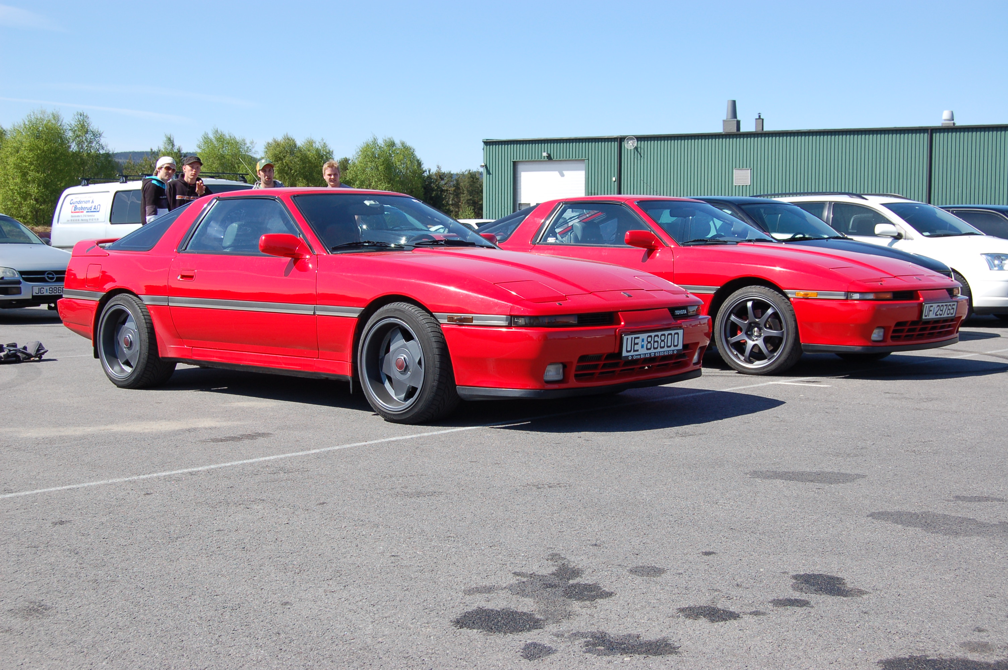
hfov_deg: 42.4
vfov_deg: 28.9
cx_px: 504
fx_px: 1301
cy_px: 335
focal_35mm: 46
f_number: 9
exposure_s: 1/320
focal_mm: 31
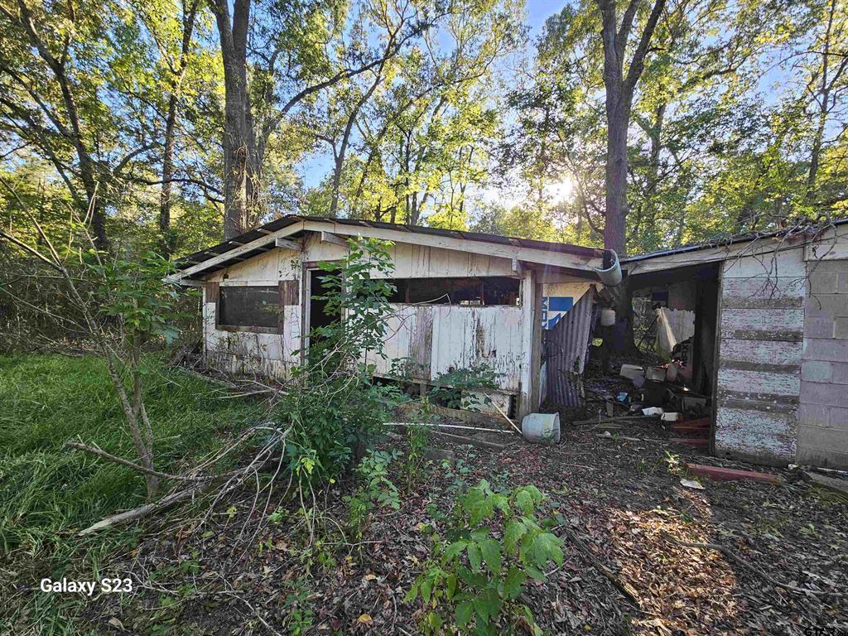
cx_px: 424
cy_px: 318
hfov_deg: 106.2
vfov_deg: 89.9
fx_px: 318
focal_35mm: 13
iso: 64
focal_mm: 2.2
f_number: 2.2
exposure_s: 1/120
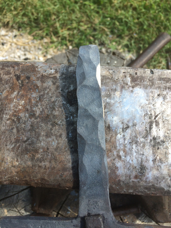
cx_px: 86
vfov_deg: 61.7
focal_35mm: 29
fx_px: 191
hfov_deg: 48.2
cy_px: 114
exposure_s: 1/933
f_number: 2.2
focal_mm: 4.15
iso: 32
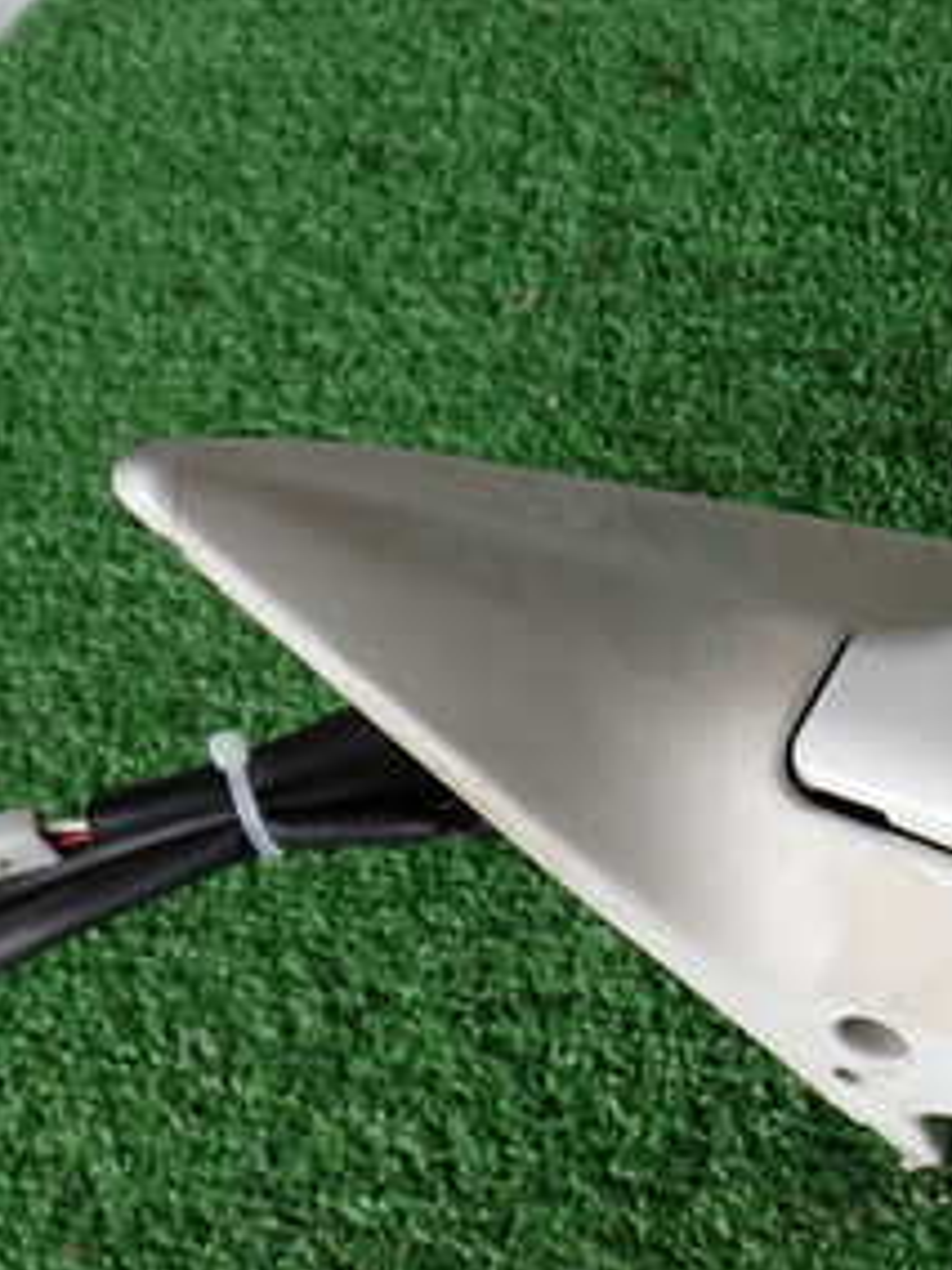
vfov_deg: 25.6
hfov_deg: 18.2
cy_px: 747
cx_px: 1189
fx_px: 2787
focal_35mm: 76
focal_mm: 6.37
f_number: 3.5
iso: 100
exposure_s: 1/80
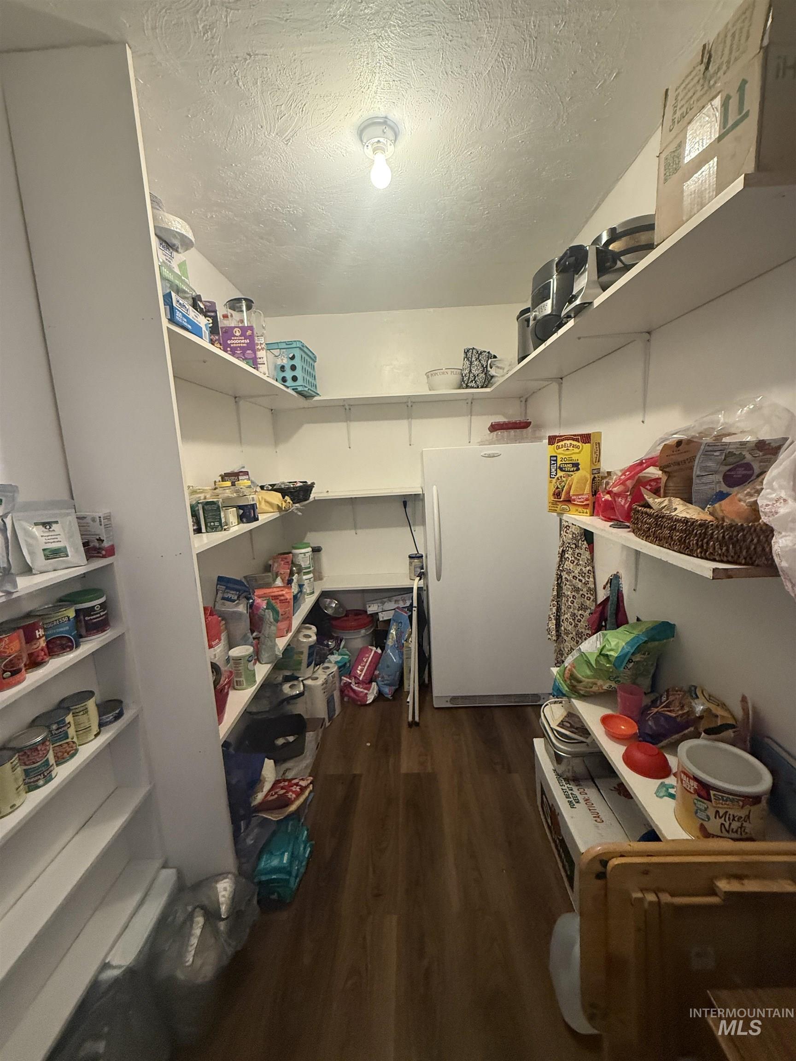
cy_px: 530
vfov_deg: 102.1
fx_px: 429
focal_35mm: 14
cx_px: 398
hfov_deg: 85.7
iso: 400
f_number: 2.2
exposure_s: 1/60
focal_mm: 2.22
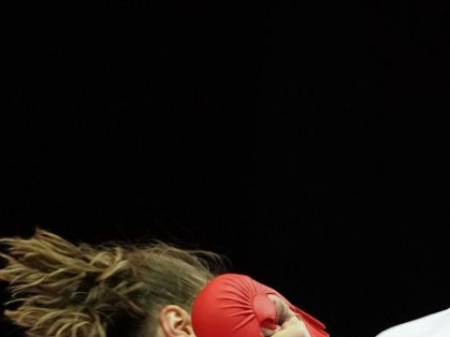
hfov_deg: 2.9
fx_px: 8811
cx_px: 561
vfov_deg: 2.2
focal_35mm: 678
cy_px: 611
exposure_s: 1/1000
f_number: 2.8
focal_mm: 164
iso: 3200
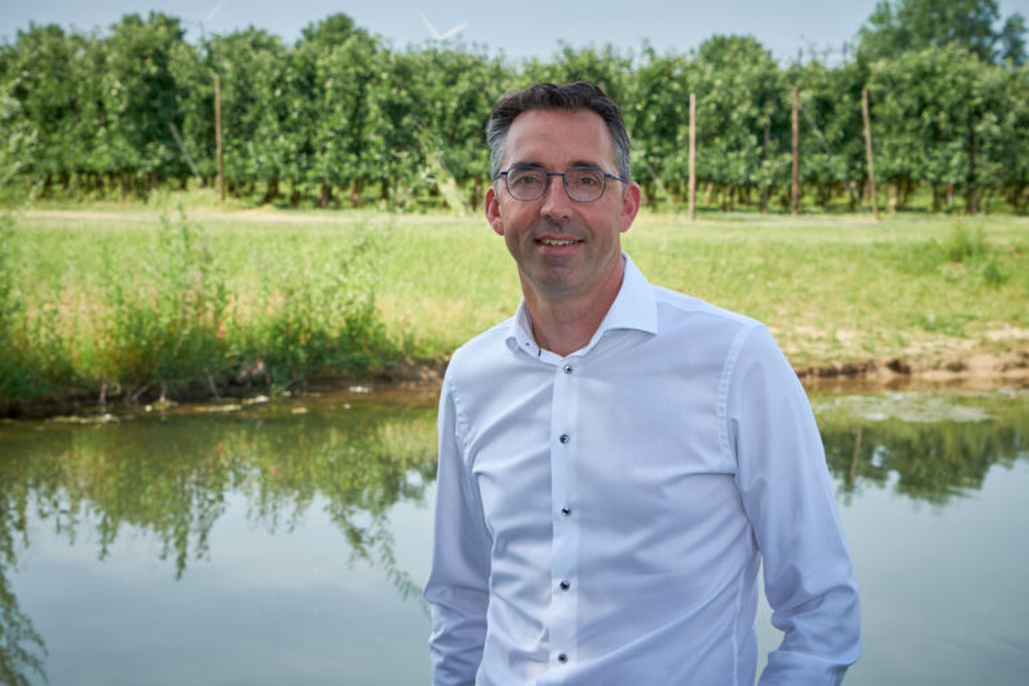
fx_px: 2172
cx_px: 514
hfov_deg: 26.7
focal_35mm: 76
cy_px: 343
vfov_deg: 17.9
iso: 200
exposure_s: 1/180
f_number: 6.4
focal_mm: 50.5
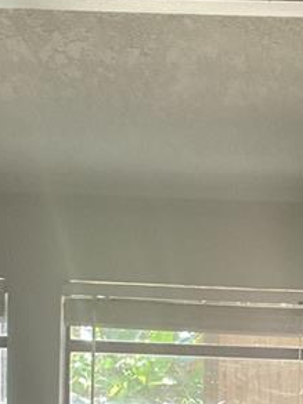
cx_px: 309
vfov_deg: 15.9
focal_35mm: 119
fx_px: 1389
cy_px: 483
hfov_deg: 12.3
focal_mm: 3
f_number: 1.8
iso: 160
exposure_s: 1/60
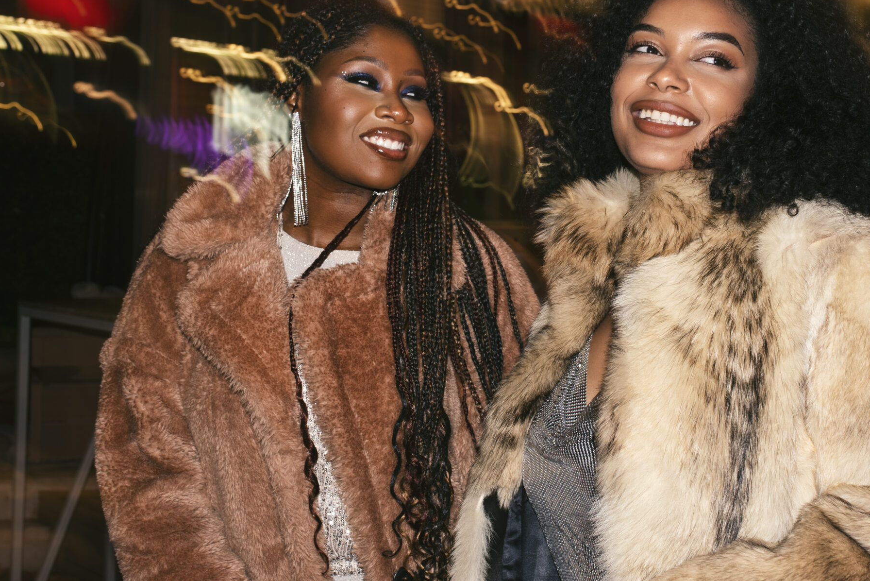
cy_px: 193
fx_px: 1209
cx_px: 503
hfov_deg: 39.5
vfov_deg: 26.9
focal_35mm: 50
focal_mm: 35
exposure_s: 1/1.67
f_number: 8
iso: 100
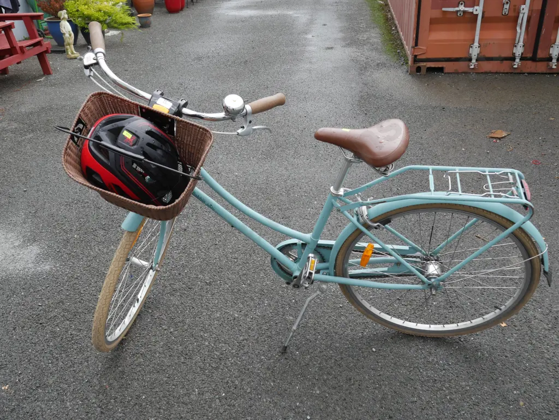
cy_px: 210
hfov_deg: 59.9
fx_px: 485
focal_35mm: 30
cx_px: 280
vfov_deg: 46.8
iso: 200
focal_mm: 15
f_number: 5
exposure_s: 1/200
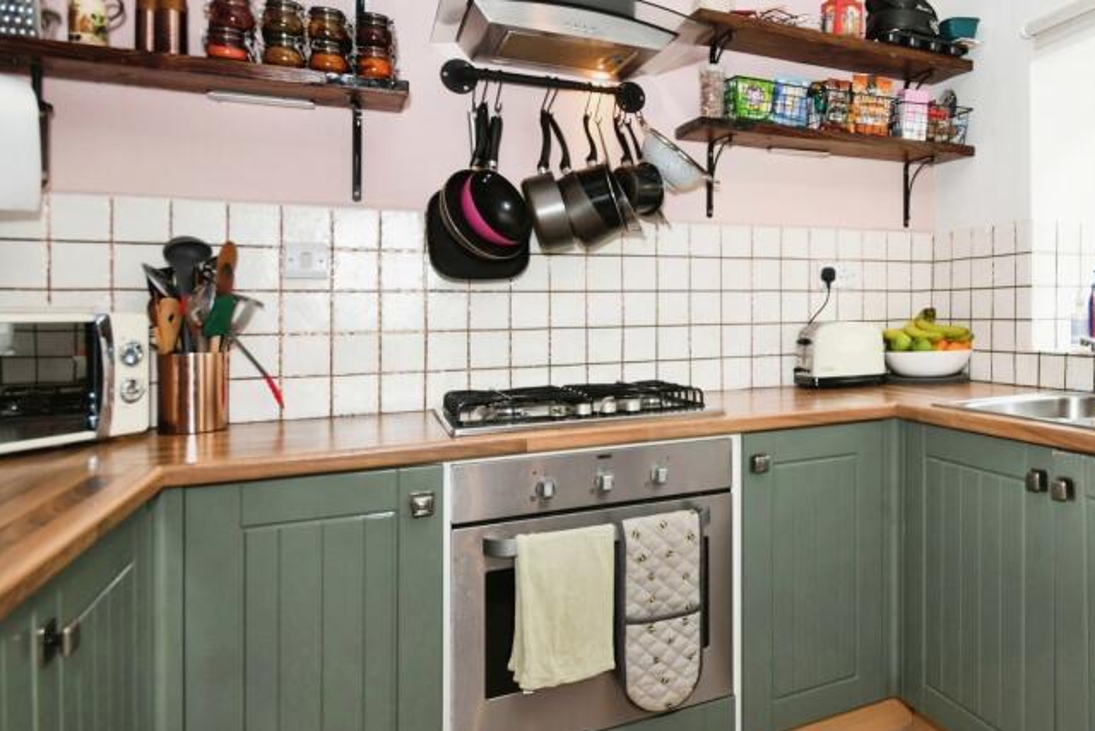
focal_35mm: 24
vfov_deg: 53.1
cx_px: 820
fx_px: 730
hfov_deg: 69.0
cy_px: 338
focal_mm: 10
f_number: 8
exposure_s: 1/60
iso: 400
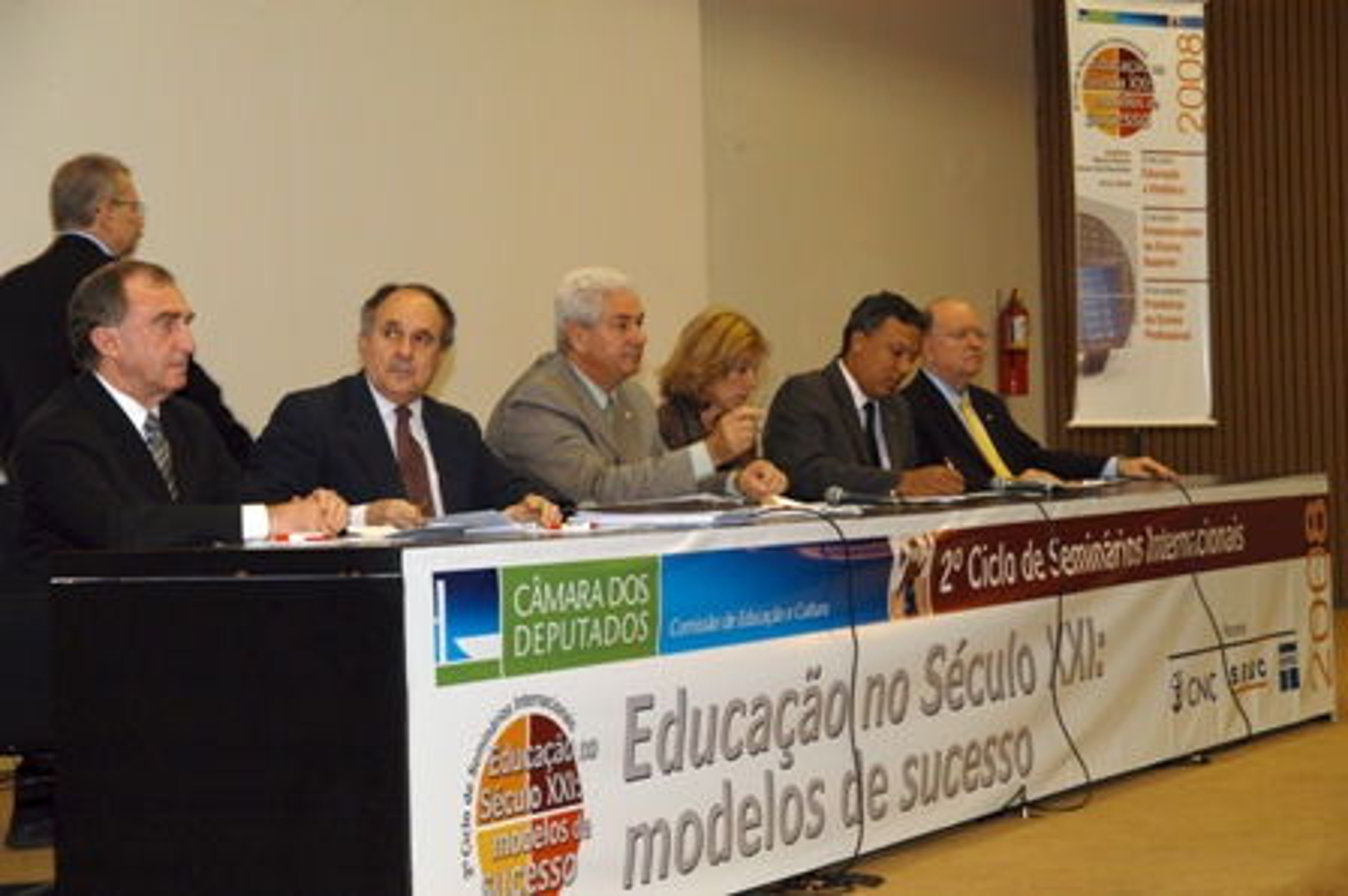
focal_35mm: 82
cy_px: 448
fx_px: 3087
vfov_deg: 16.5
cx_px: 674
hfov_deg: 24.6
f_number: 5.6
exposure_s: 1/60
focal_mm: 55
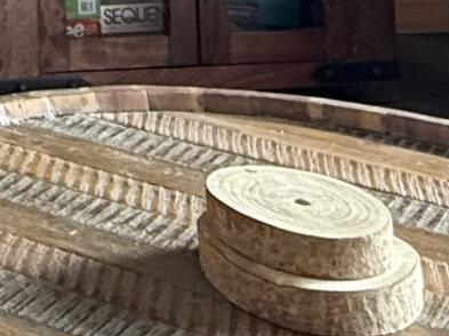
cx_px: -352
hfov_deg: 15.8
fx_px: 1387
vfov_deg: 11.1
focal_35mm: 107
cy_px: -526
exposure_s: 1/60
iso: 200
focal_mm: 2.22
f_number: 2.2
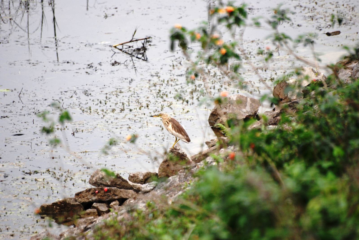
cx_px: 180
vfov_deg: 3.1
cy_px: 120
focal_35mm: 450
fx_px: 4493
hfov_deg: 4.6
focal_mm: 300
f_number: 5.6
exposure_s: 1/125
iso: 400
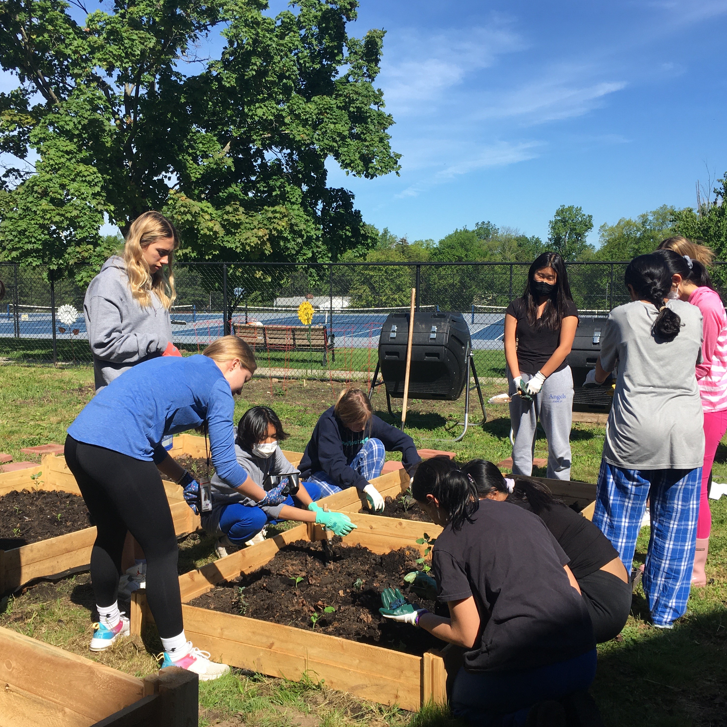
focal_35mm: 35
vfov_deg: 47.2
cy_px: 363
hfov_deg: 47.2
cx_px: 350
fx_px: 832
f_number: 2.2
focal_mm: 4.15
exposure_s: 1/1350
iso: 25
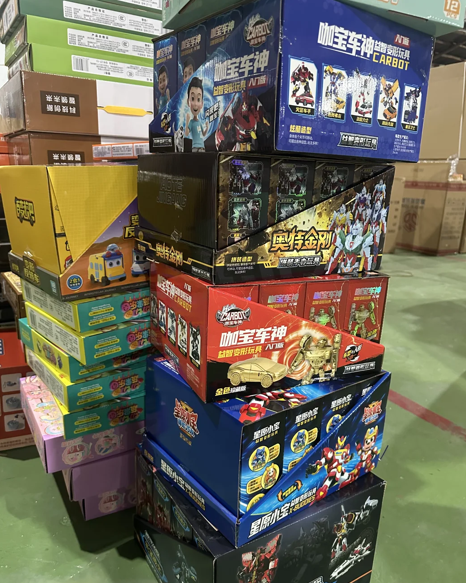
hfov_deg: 54.9
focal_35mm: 26
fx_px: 448
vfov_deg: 66.0
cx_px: 242
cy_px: 302
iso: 640
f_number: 1.78
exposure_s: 1/33
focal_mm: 6.86
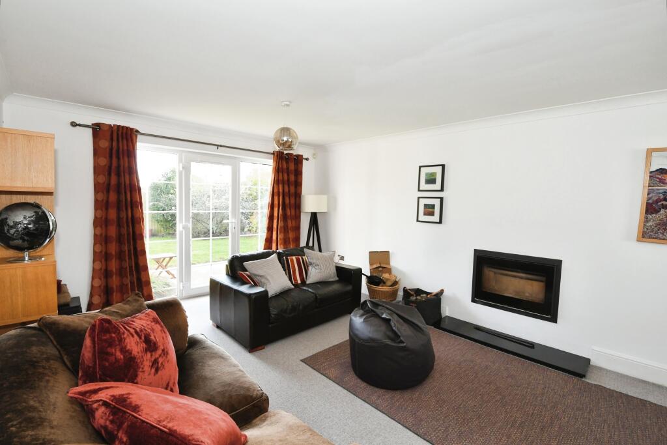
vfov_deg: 77.3
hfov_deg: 100.4
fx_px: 278
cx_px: 334
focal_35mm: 15
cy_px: 222
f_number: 7.1
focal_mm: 10
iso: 800
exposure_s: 1/60
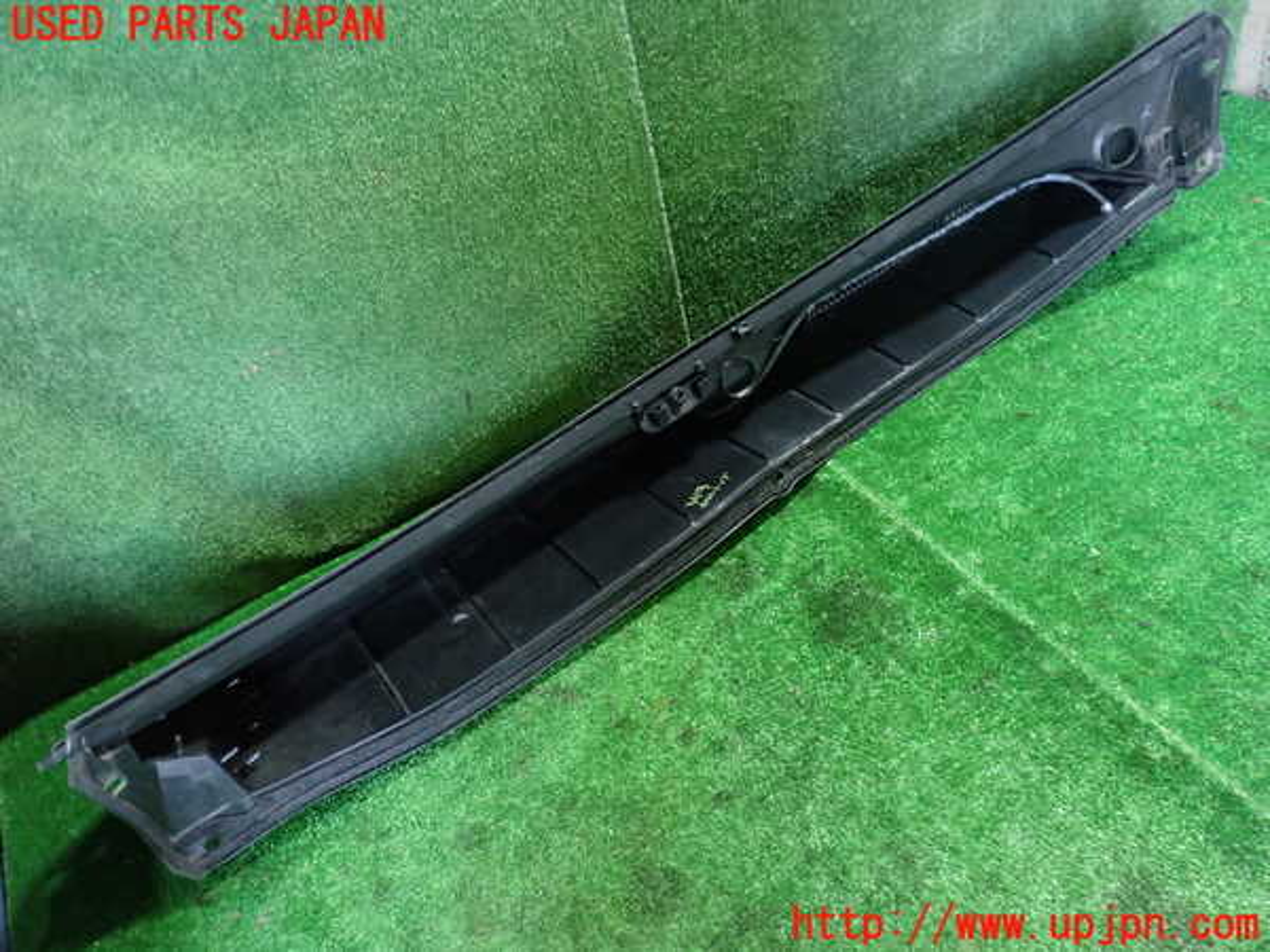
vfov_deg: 46.8
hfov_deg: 60.0
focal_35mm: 30
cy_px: 476
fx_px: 1101
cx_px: 635
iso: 400
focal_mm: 5.4
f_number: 2.3
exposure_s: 1/30
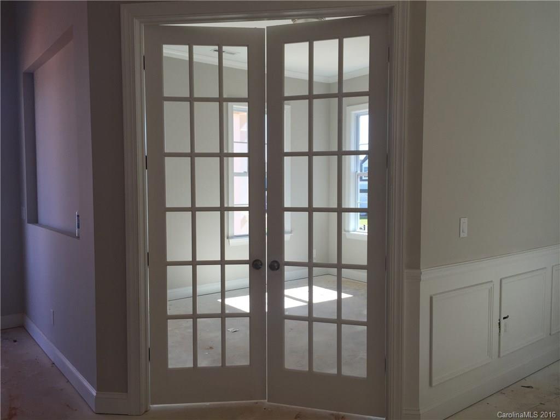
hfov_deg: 61.7
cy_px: 210
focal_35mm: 29
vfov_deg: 48.2
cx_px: 280
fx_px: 469
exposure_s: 1/208
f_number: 2.2
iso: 32
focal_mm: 4.15
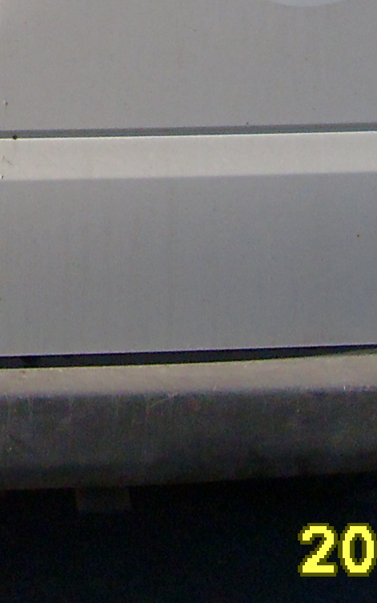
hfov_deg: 7.5
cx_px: -274
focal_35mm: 170
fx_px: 2793
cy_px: -239
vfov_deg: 11.9
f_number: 7
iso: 80
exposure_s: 1/250
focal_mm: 6.3
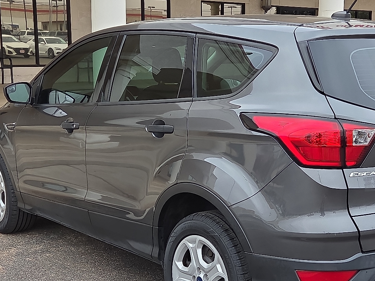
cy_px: 160
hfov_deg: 31.5
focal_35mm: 61
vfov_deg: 24.0
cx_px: 247
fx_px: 661
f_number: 1.8
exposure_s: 1/200
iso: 25
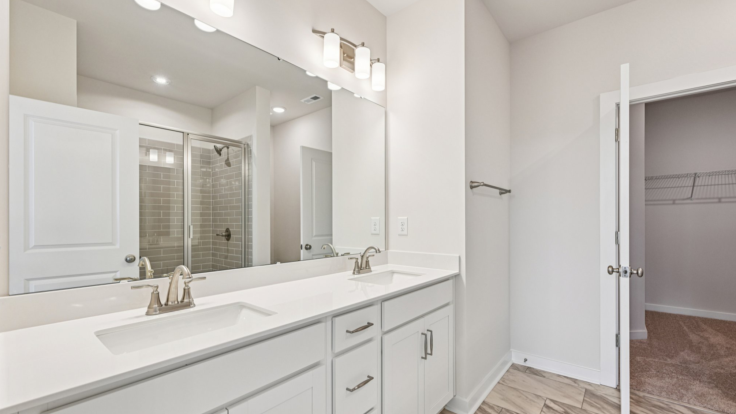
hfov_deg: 99.4
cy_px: 219
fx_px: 312
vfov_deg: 67.0
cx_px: 367
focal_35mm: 16
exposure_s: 1/15
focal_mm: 15
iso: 180
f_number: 8
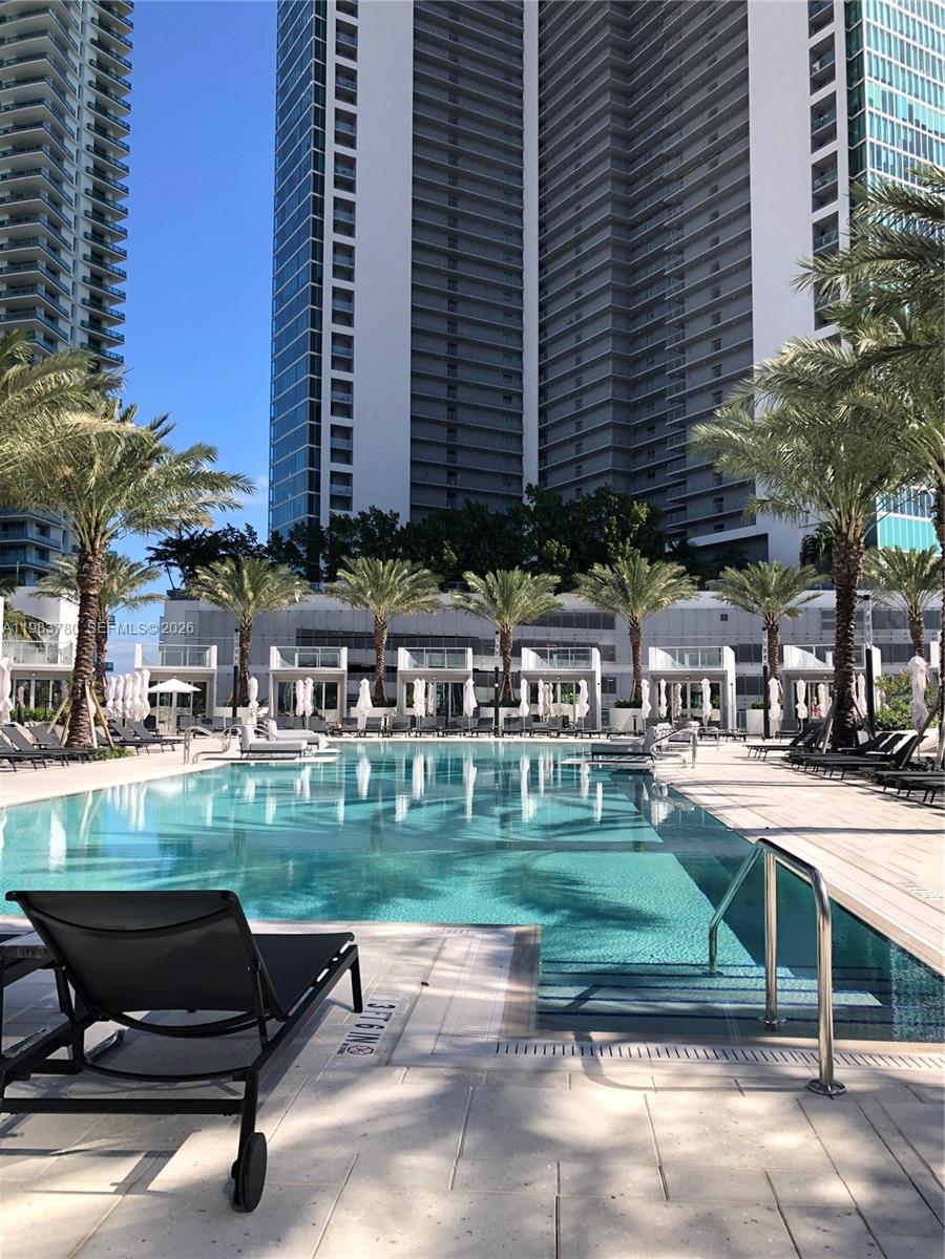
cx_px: 472
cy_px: 630
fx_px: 1019
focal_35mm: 28
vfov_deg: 63.4
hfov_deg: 49.7
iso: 20
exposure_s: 1/1621
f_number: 1.8
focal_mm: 4
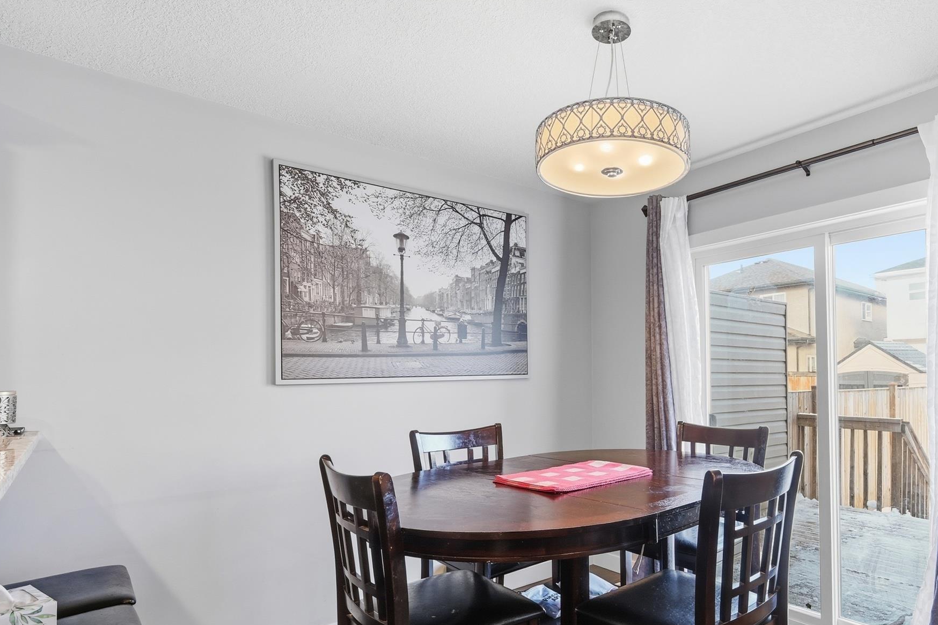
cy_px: 379
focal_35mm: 20
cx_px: 577
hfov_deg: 82.6
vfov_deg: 61.3
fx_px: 521
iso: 100
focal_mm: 14
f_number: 8
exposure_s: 1/15
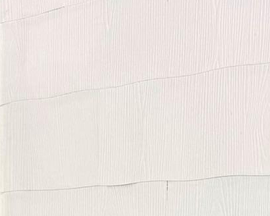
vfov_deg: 12.7
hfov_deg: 13.0
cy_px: 282
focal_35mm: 117
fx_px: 935
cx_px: -352
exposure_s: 1/262
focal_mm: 6.76
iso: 100
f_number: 1.78
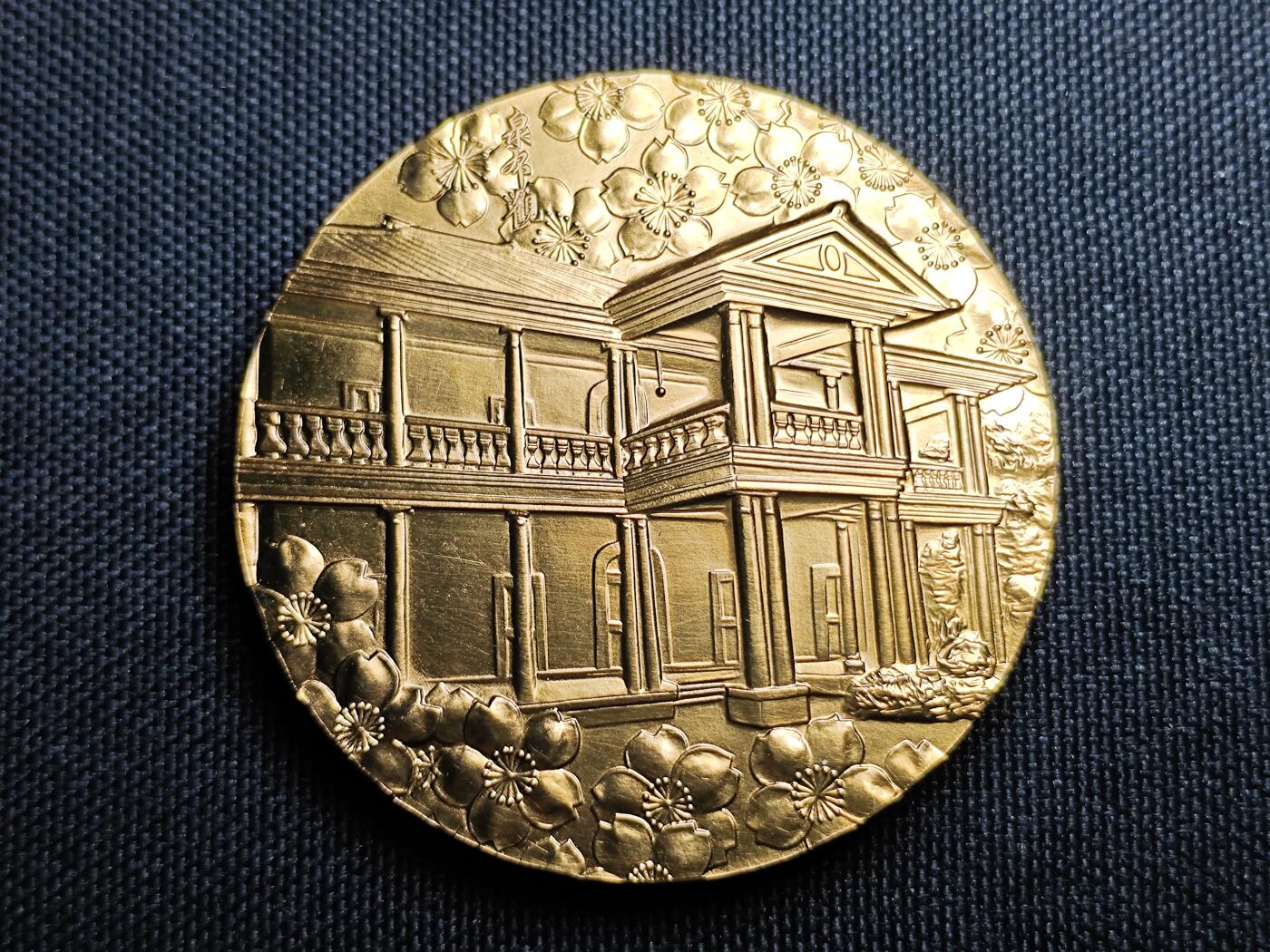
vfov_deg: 24.8
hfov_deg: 32.7
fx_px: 2165
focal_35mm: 59
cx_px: 635
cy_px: 476
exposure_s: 1/126
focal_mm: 5.84
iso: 50
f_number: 1.6
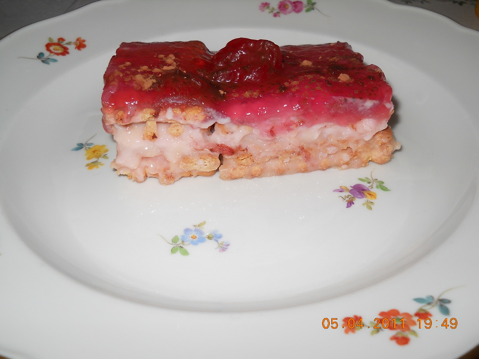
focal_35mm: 41
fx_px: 567
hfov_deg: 45.8
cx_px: 240
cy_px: 180
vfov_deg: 35.1
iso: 80
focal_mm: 6.72
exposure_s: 1/30
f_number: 5.5
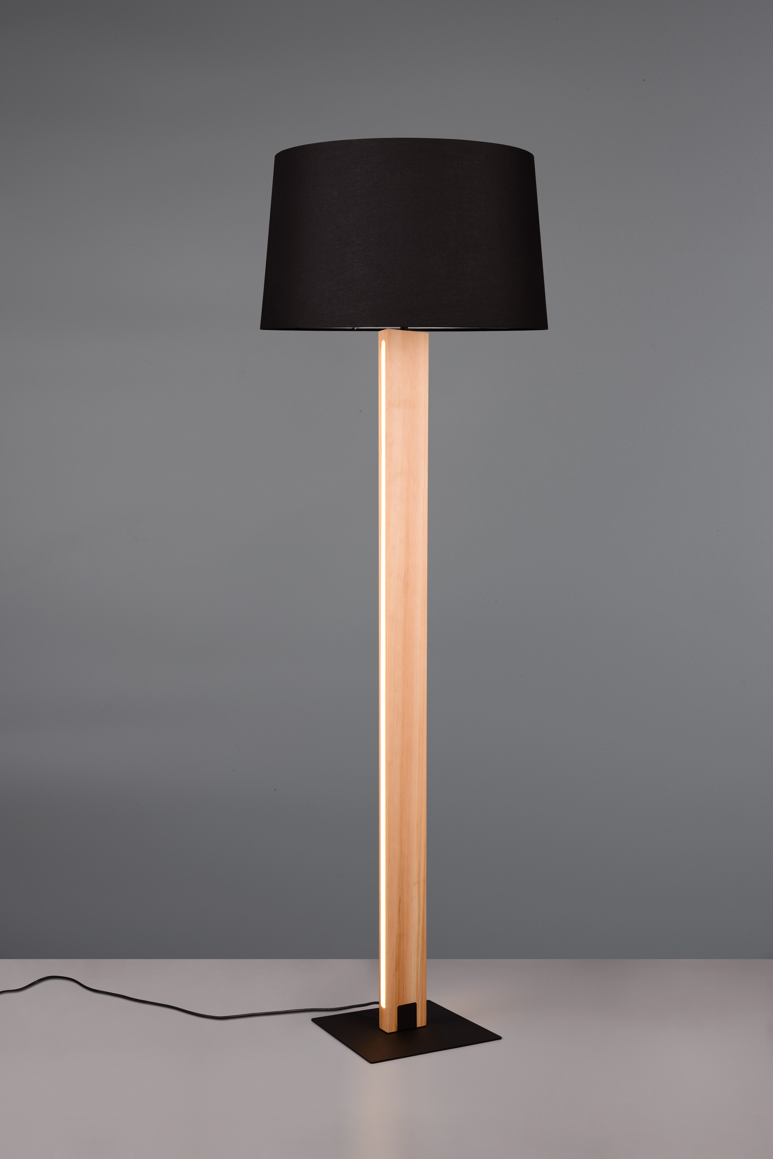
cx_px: 386
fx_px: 1610
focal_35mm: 50
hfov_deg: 27.0
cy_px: 580
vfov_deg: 39.6
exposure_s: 1/8
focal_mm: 50
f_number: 13
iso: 100
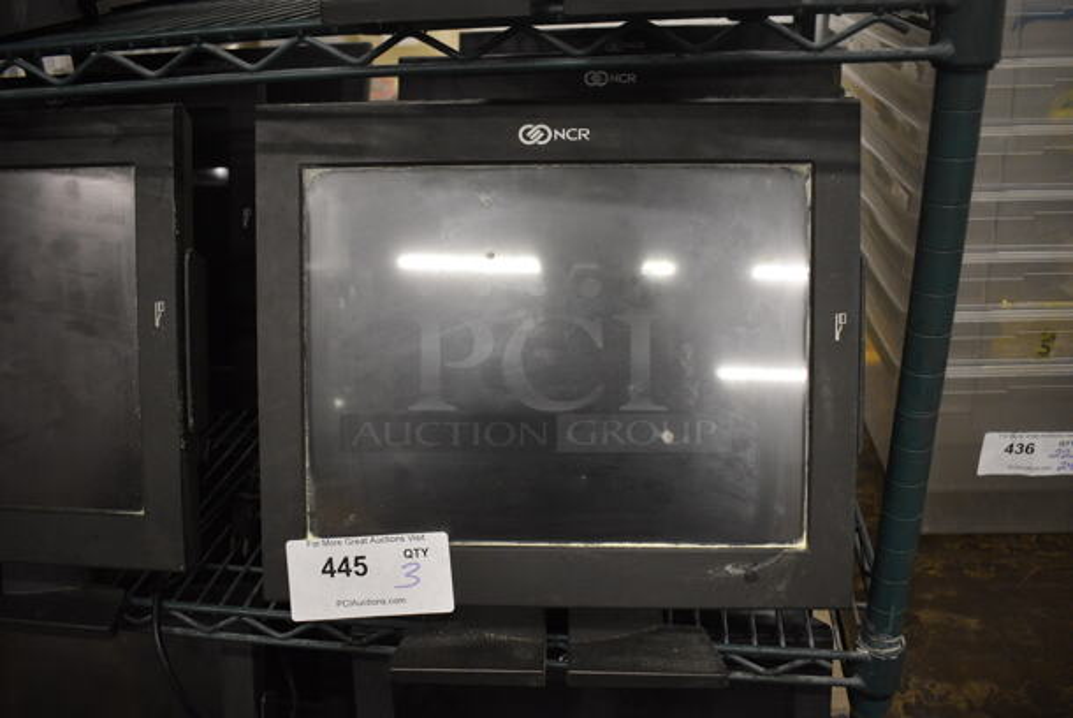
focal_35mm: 30
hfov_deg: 61.9
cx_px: 536
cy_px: 359
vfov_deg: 43.7
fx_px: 895
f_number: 3.5
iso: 1600
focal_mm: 20
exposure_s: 1/125
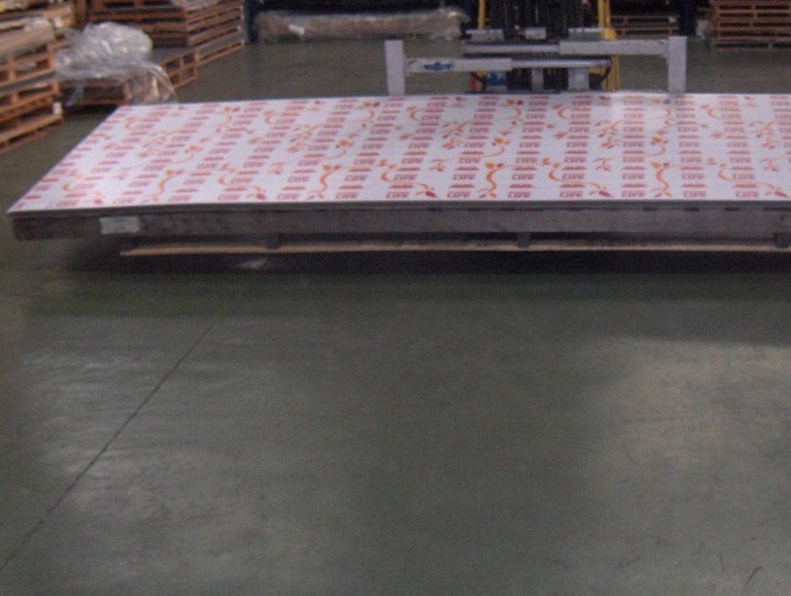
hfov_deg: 31.4
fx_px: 1396
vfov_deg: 24.1
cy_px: 265
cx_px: 527
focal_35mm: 61
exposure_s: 1/60
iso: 100
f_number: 2.8
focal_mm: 8
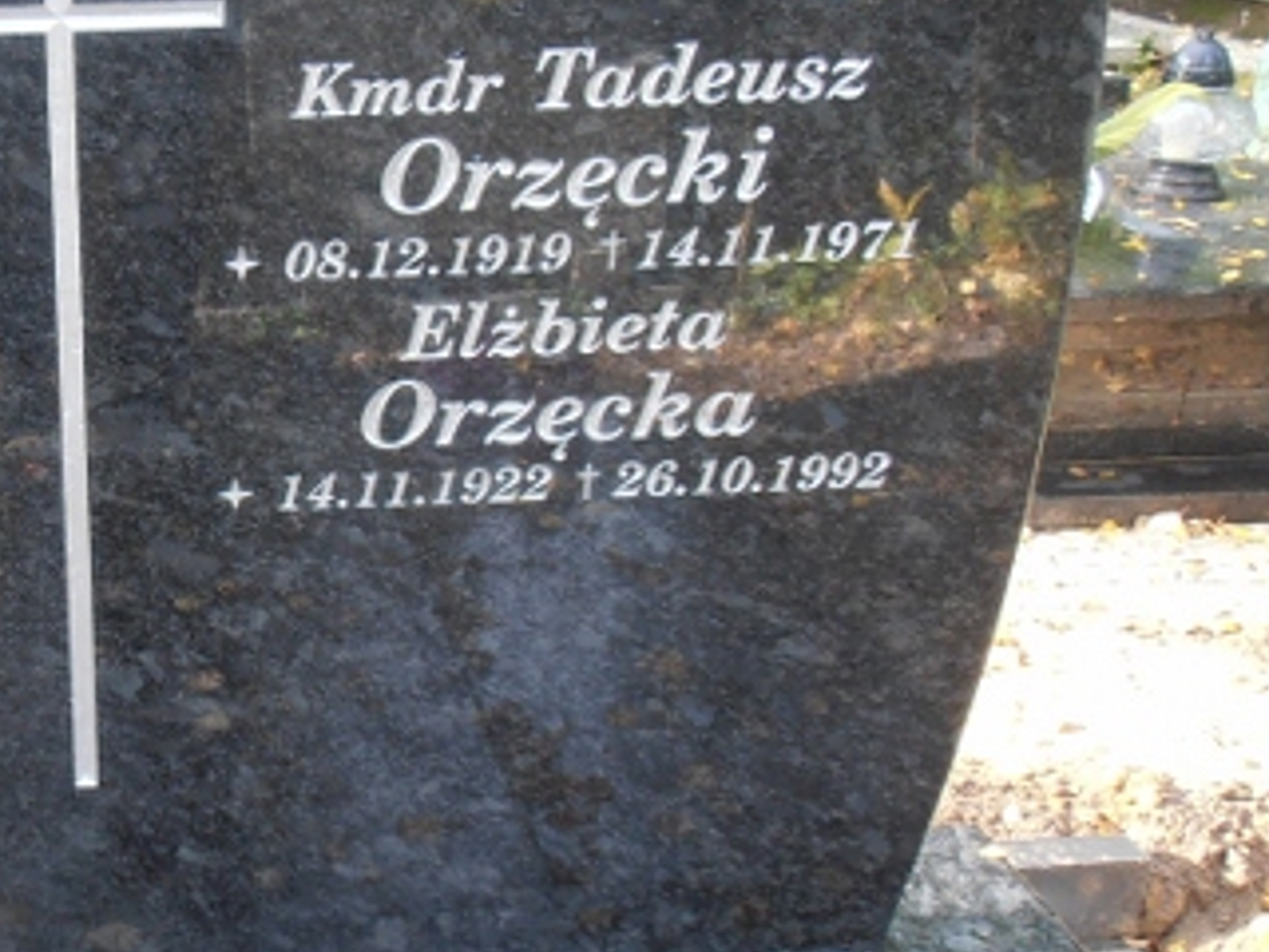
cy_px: 456
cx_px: 83
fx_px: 1760
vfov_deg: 30.3
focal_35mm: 48
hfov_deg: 36.7
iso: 100
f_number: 3
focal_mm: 4.2
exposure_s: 1/30
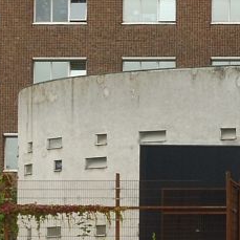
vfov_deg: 5.9
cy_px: 96
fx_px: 2322
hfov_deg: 5.9
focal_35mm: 296
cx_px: 274
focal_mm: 13.3
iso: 100
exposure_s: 1/125
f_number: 5
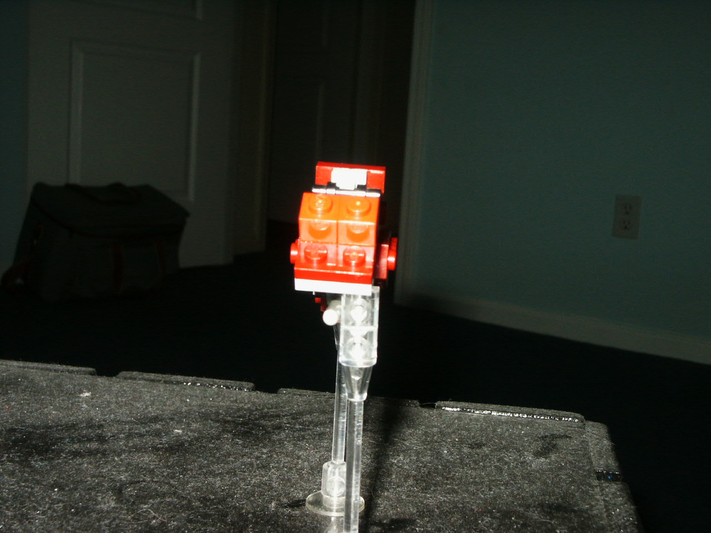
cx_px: 356
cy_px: 266
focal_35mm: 52
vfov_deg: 28.0
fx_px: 1068
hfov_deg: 36.8
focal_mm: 10.91
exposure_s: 1/45
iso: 200
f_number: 8
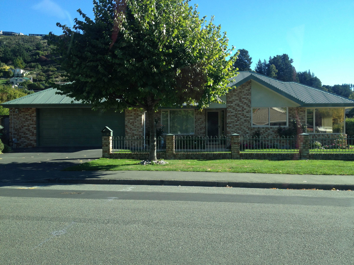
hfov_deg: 52.6
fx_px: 358
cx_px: 177
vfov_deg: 40.7
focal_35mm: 35
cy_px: 132
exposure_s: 1/541
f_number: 2.4
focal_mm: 4.28
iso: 50
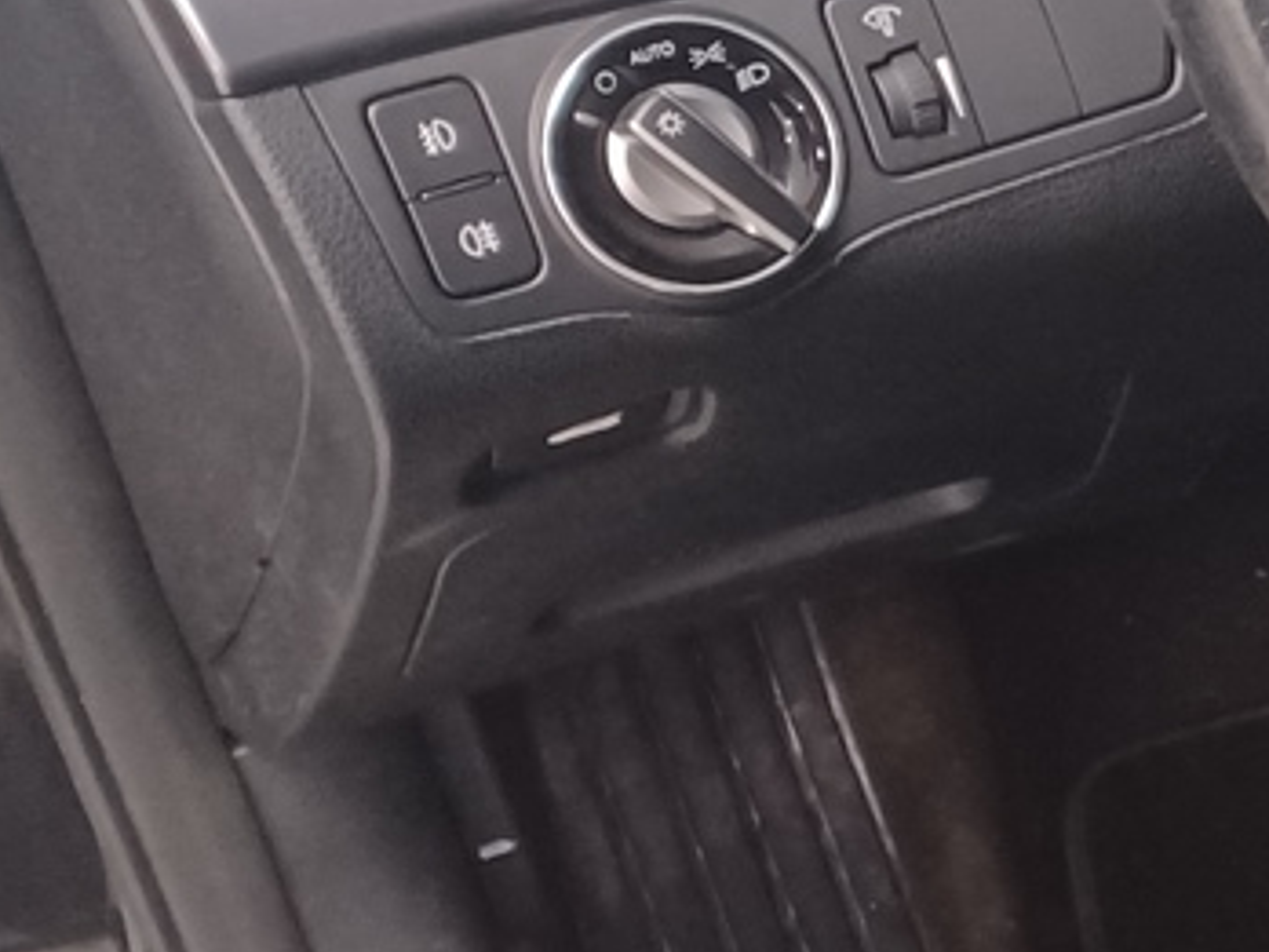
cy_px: 631
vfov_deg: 12.9
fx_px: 4216
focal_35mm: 115
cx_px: 2644
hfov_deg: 14.0
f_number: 1.8
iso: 800
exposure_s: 1/25
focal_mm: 4.6
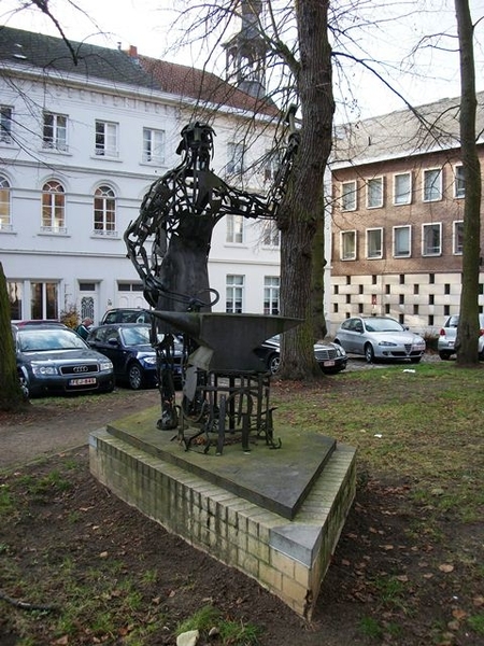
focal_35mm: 32
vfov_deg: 56.8
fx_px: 597
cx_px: 242
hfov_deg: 44.2
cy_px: 323
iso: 80
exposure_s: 1/250
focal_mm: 5.7
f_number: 2.9
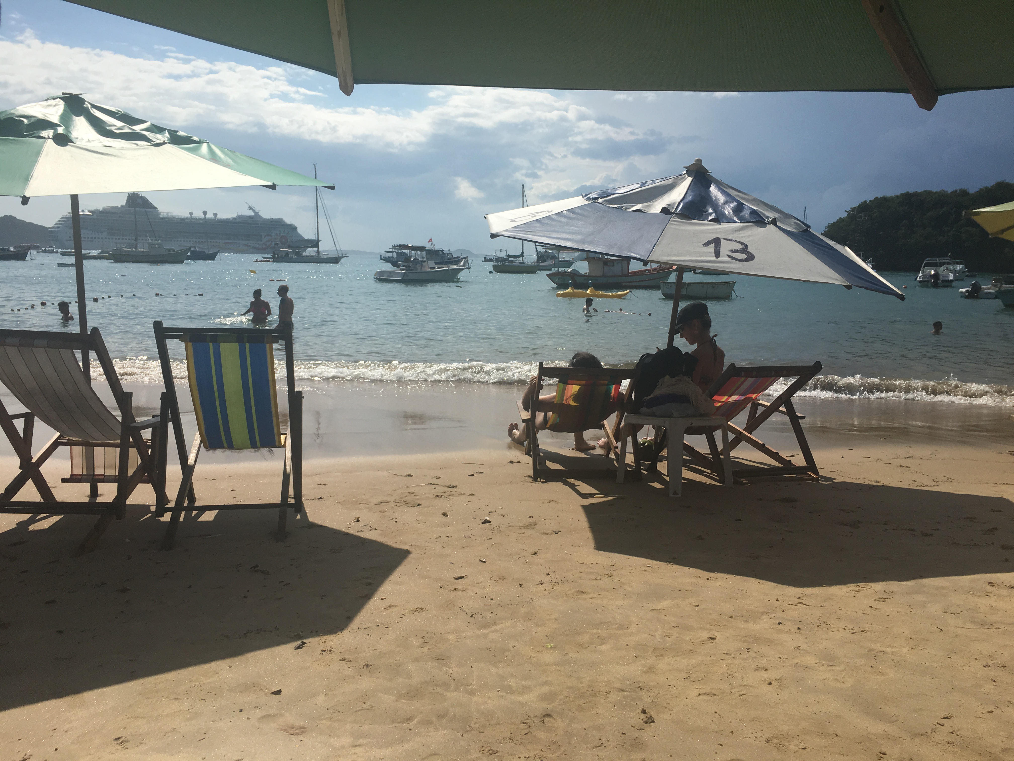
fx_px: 849
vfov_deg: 48.2
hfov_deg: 61.7
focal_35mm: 29
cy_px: 380
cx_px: 507
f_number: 2.2
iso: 25
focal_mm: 4.15
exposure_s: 1/4525
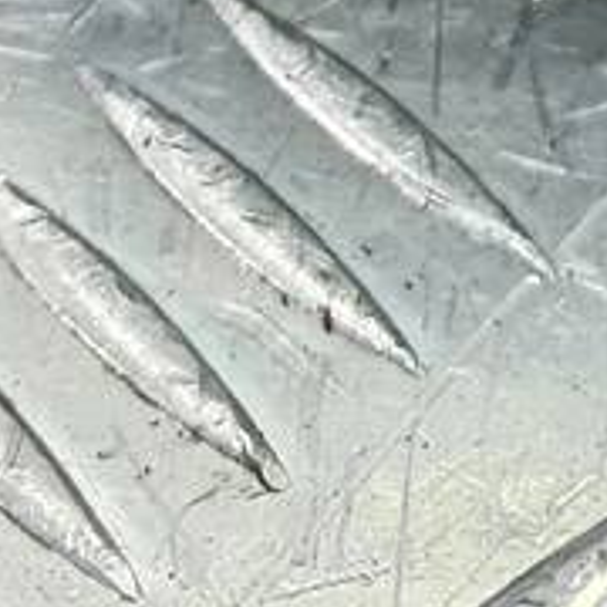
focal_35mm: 126
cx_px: 560
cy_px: -627
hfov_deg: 13.7
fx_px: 2500
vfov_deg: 12.2
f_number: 1.8
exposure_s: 1/50
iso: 80
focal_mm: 4.6
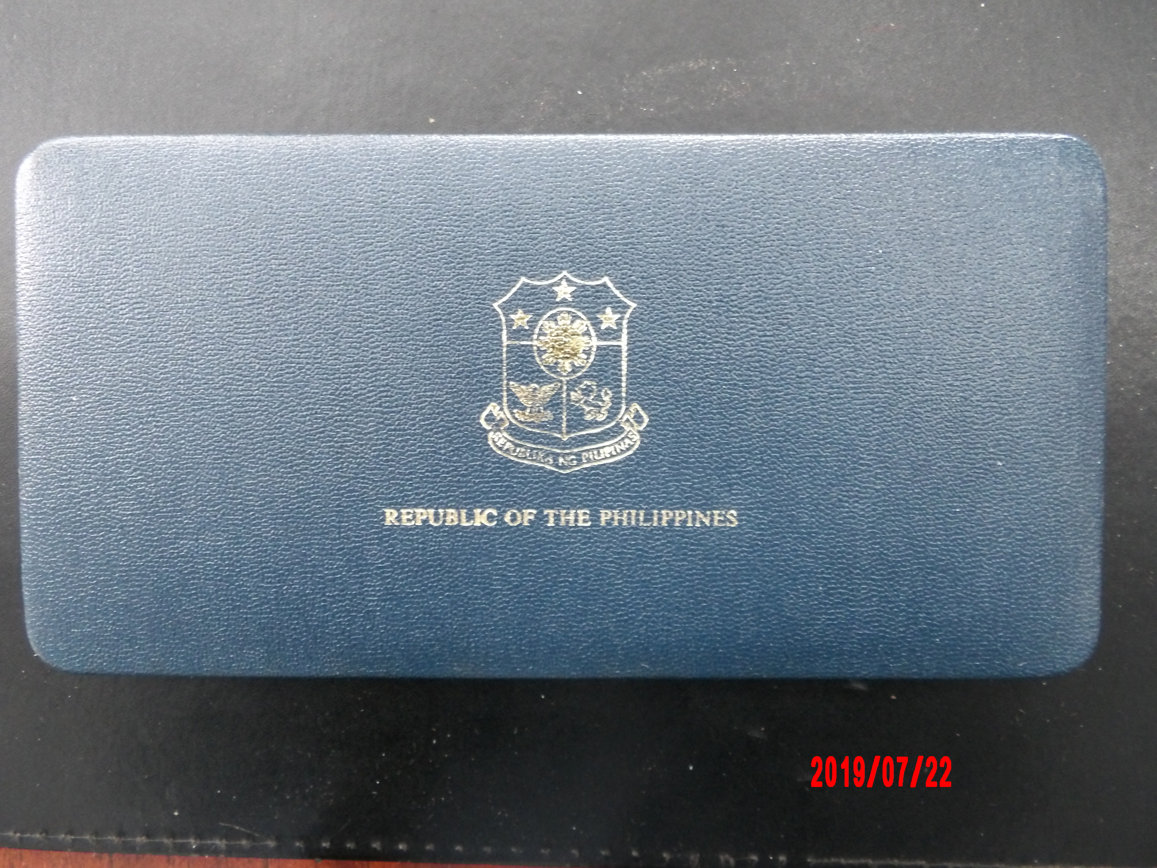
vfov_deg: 58.9
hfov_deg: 73.9
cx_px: 578
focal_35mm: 23
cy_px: 434
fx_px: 769
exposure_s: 1/15
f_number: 4.1
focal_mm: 4.2
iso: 438
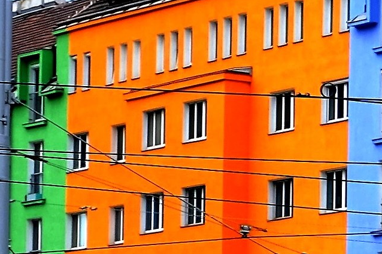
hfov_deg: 14.1
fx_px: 1517
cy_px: 295
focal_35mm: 143
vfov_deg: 9.5
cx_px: 390
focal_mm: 25.4
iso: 200
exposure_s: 1/300
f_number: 6.4
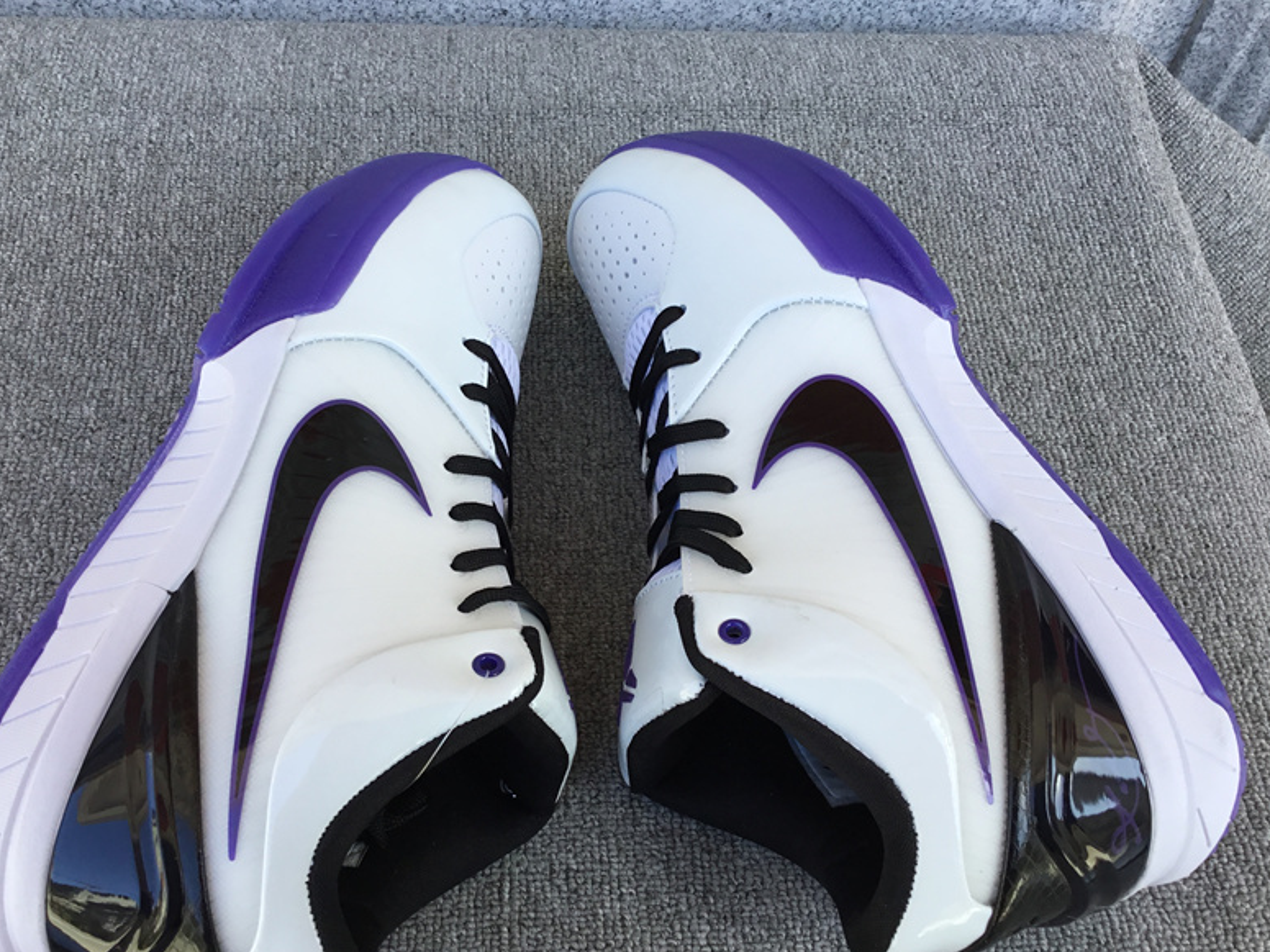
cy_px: 514
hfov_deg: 51.3
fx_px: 1321
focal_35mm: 36
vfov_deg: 39.6
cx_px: 577
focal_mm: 3.3
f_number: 2.4
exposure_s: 1/218
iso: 25
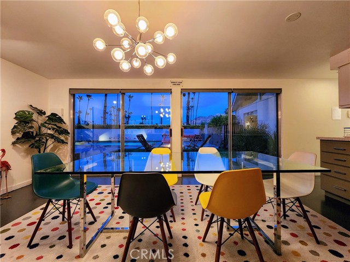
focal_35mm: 13
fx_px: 131
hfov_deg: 106.2
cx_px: 175
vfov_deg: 89.9
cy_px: 131
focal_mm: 2.2
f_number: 2.2
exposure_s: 1/40
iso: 400
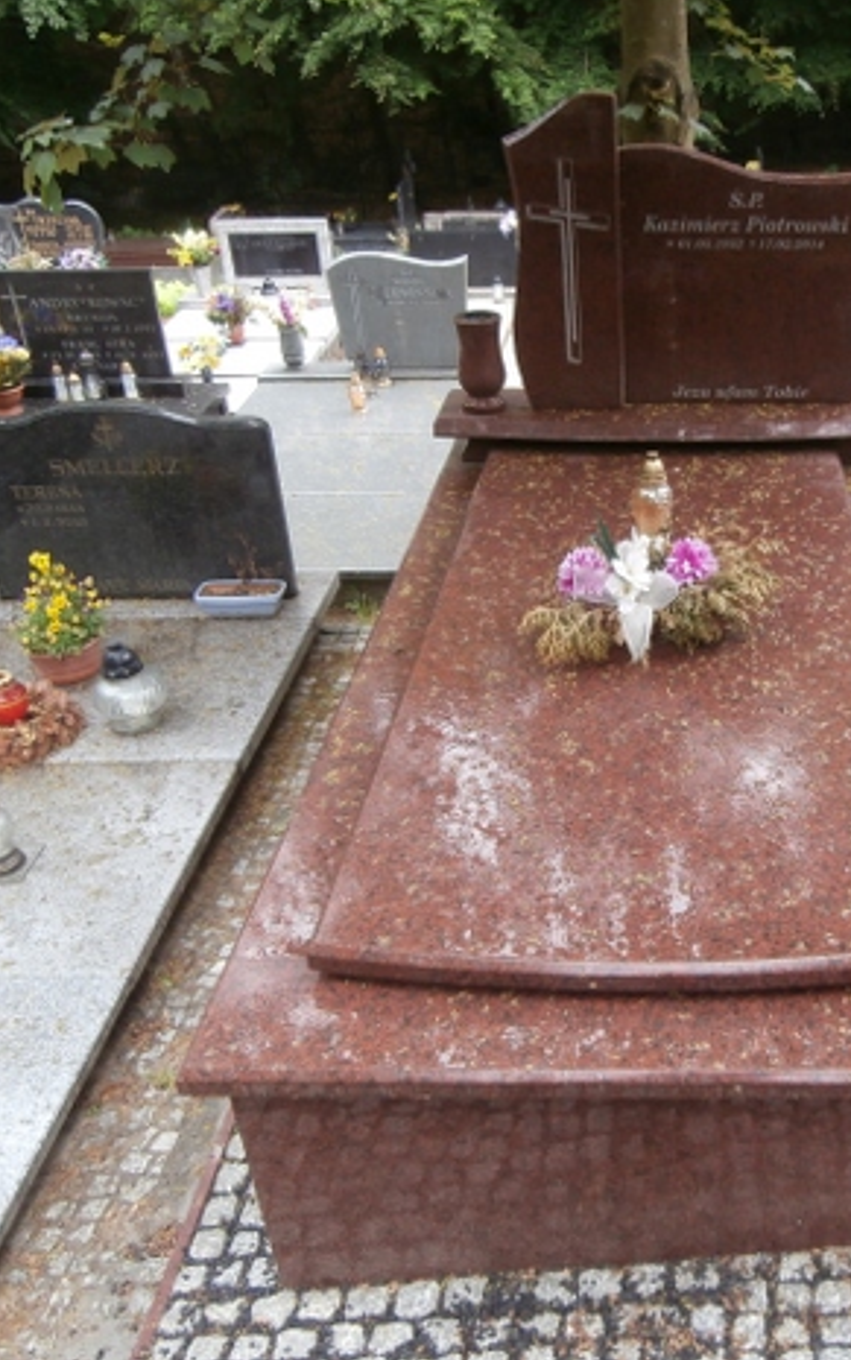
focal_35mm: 35
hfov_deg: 35.2
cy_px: 661
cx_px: 673
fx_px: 1298
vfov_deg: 55.3
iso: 125
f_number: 3
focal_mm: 4.2
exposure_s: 1/30
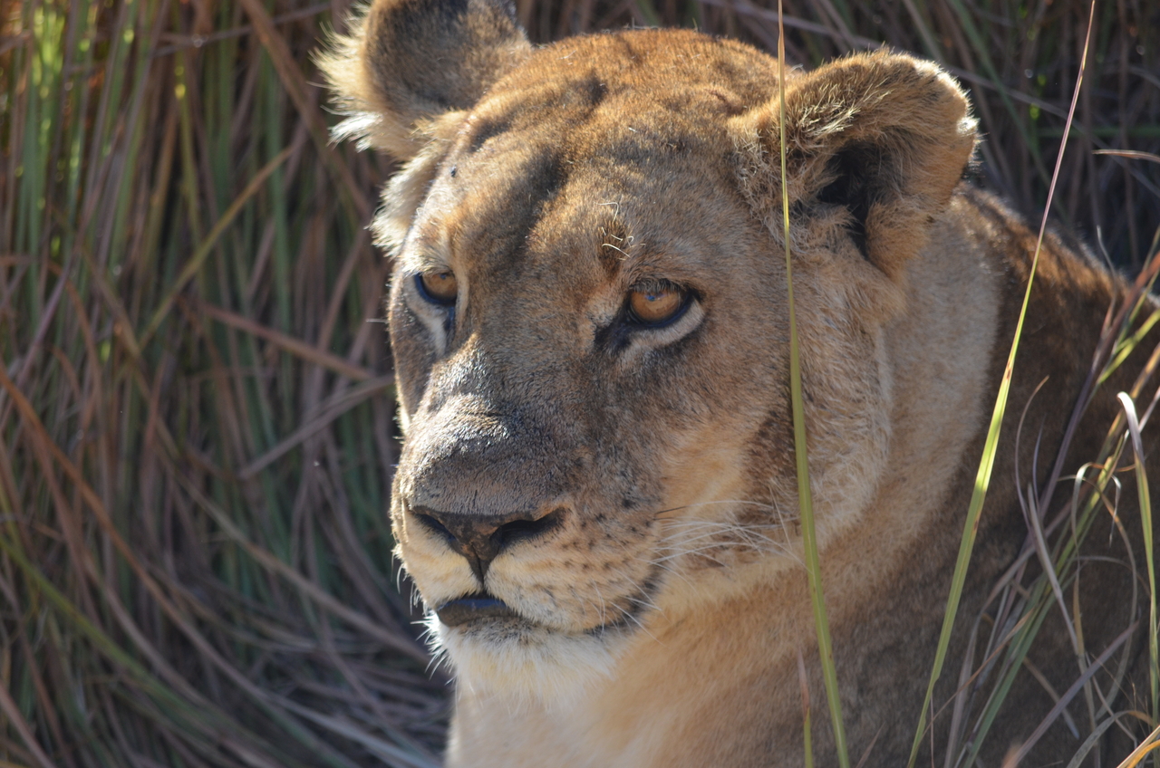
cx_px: 580
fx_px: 13506
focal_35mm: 420
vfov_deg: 3.3
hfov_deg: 4.9
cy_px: 384
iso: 400
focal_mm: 280
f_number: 5.6
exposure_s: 1/500
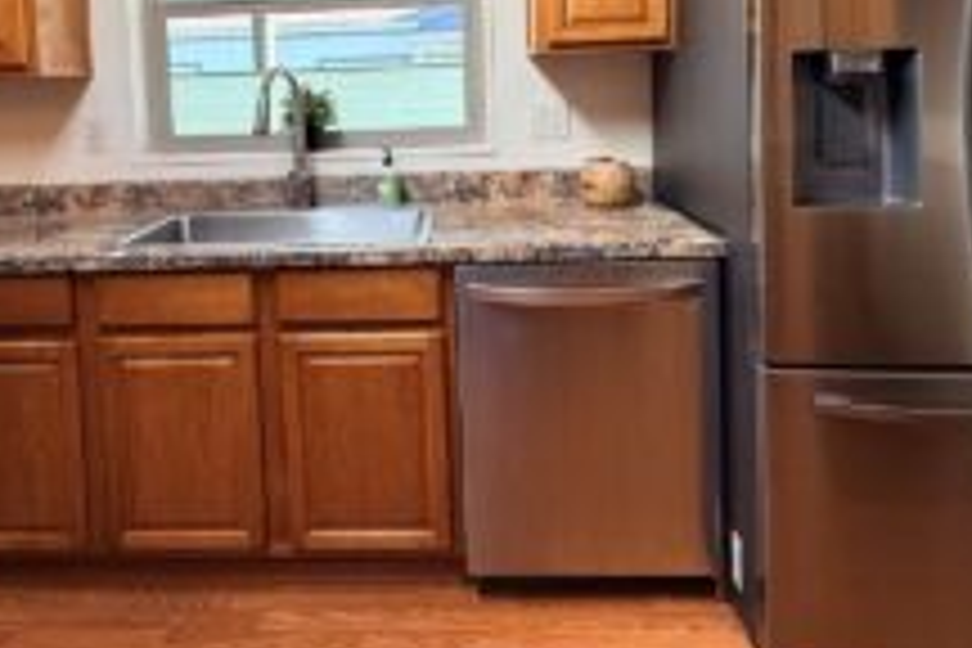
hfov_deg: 67.1
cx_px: 418
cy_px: 126
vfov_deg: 45.4
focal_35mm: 27
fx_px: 729
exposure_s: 1/120
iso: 125
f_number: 2.2
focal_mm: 2.22
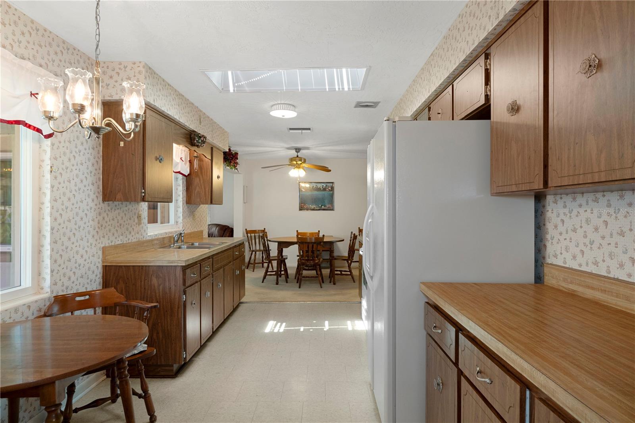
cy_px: 212
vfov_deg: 59.5
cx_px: 318
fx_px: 370
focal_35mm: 21
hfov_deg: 81.2
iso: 320
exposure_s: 1/4
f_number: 8
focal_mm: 14
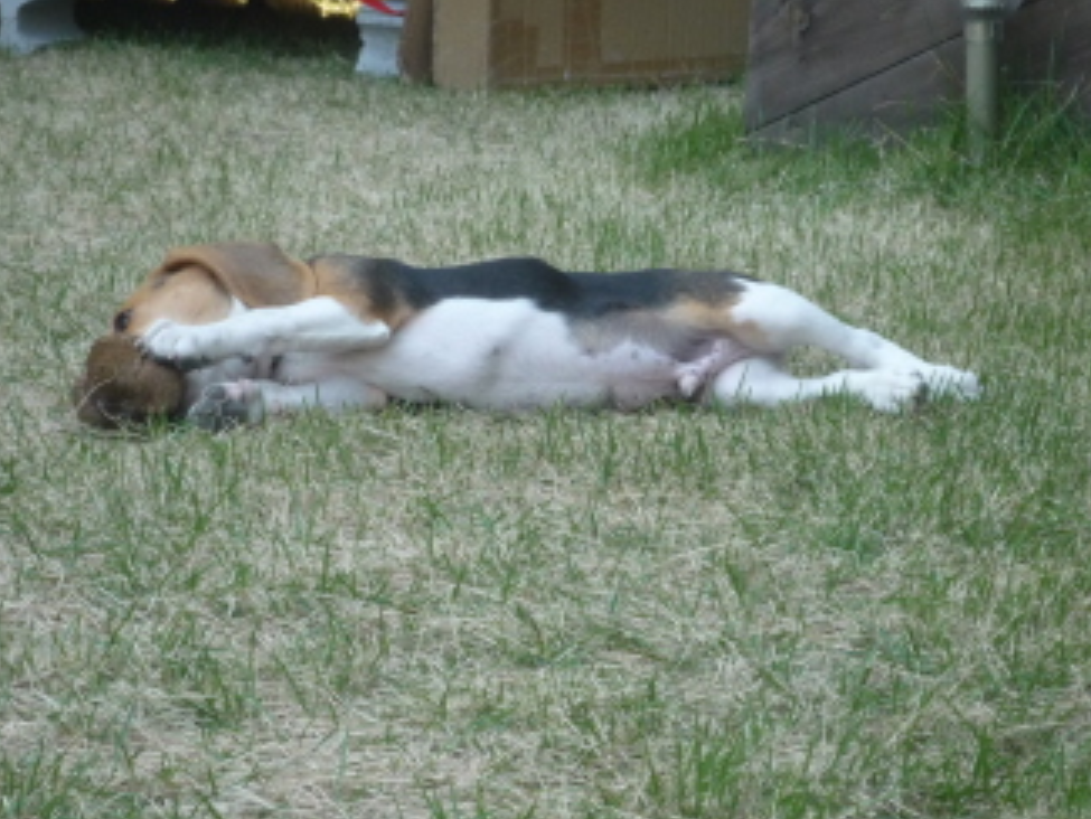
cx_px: 604
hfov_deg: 12.8
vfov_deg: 9.6
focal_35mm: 154
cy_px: 411
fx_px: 4855
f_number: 5.6
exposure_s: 1/125
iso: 200
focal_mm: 17.6
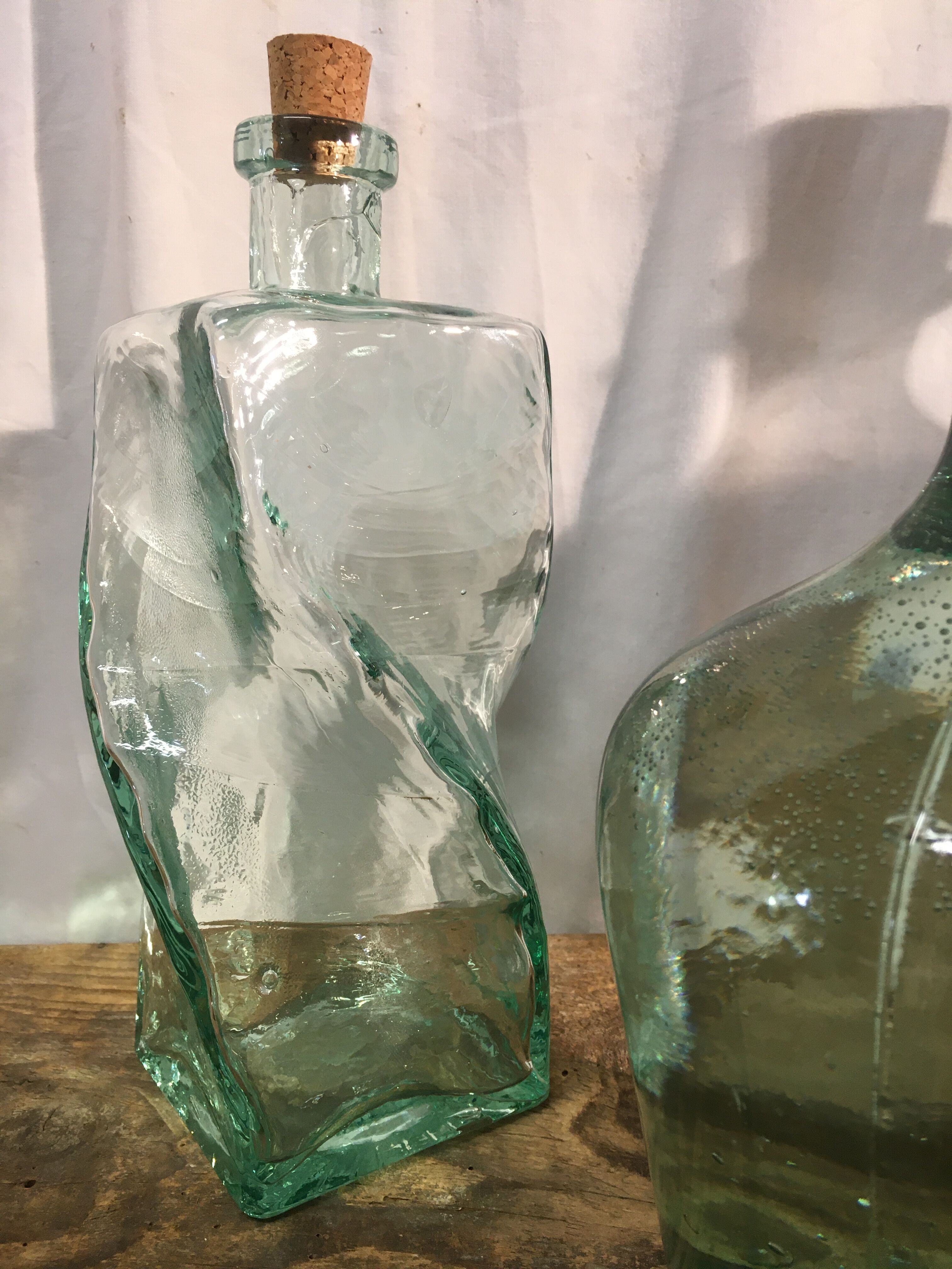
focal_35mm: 29
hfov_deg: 48.2
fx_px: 1063
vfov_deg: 61.7
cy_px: 634
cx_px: 476
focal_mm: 4.15
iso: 80
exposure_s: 1/33
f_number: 2.2
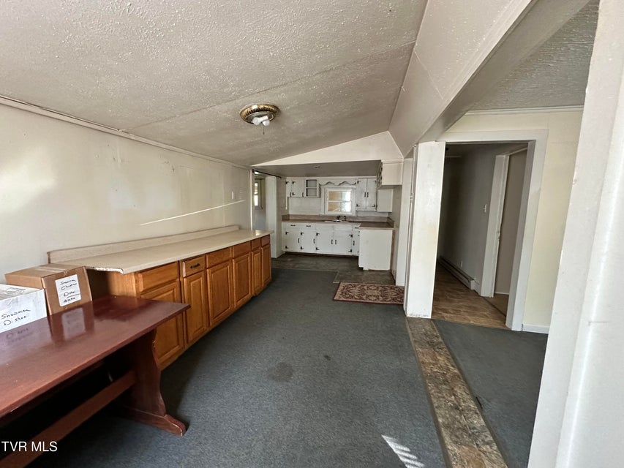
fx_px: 252
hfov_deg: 102.1
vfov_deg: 85.7
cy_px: 234
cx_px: 312
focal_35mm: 14
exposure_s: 1/60
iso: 500
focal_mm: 2.22
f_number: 2.2
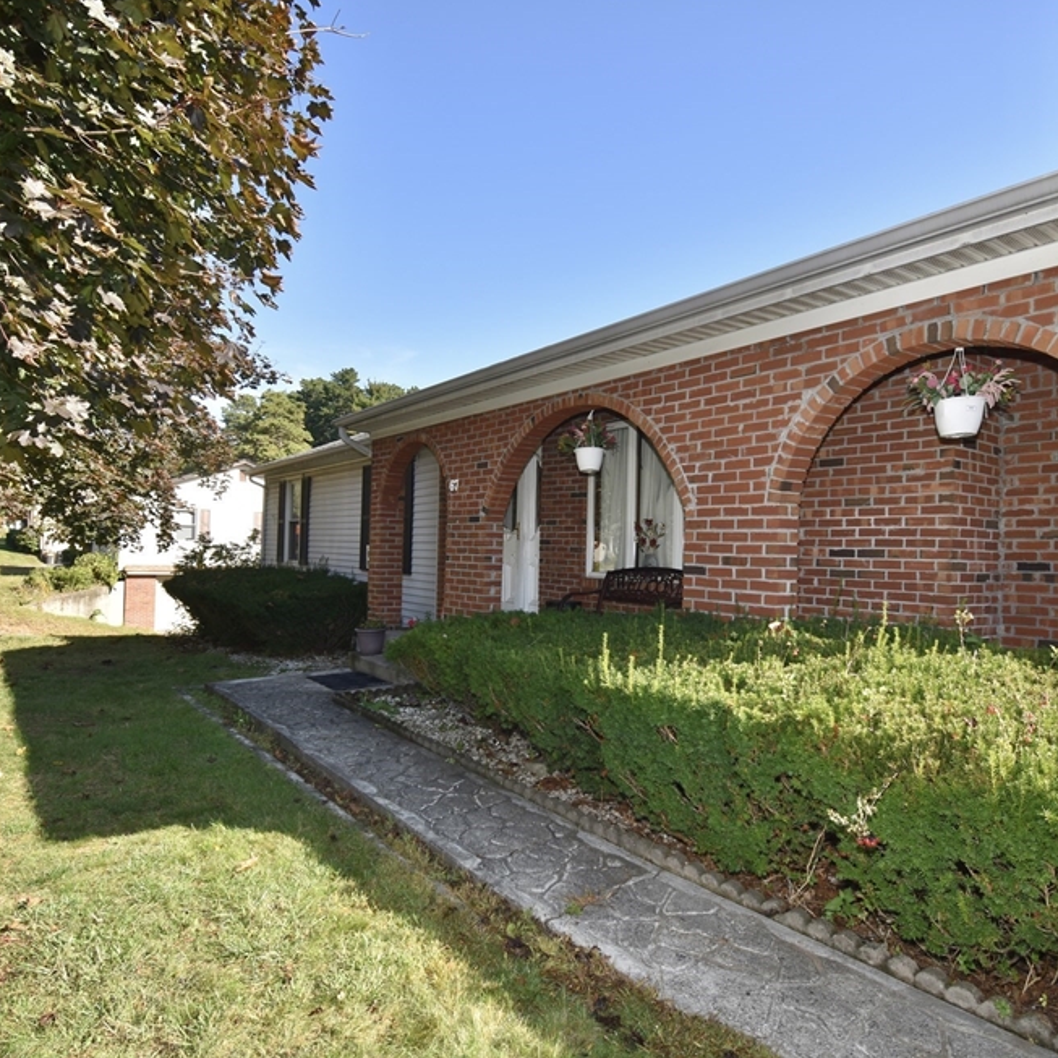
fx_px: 692
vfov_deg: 74.8
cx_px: 536
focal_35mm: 20
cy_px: 539
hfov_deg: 74.8
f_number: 5.6
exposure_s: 1/200
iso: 100
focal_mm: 10
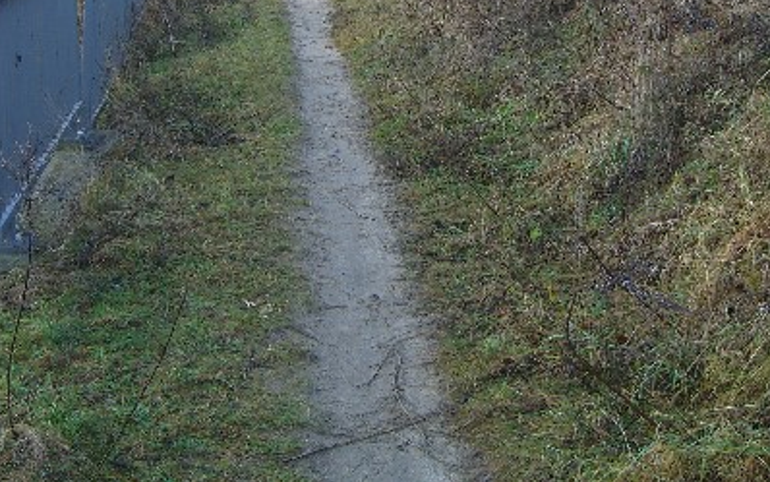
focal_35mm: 59
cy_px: 65
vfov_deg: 21.6
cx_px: 390
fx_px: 1238
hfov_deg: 34.5
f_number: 2.8
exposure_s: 1/100
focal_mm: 7.9
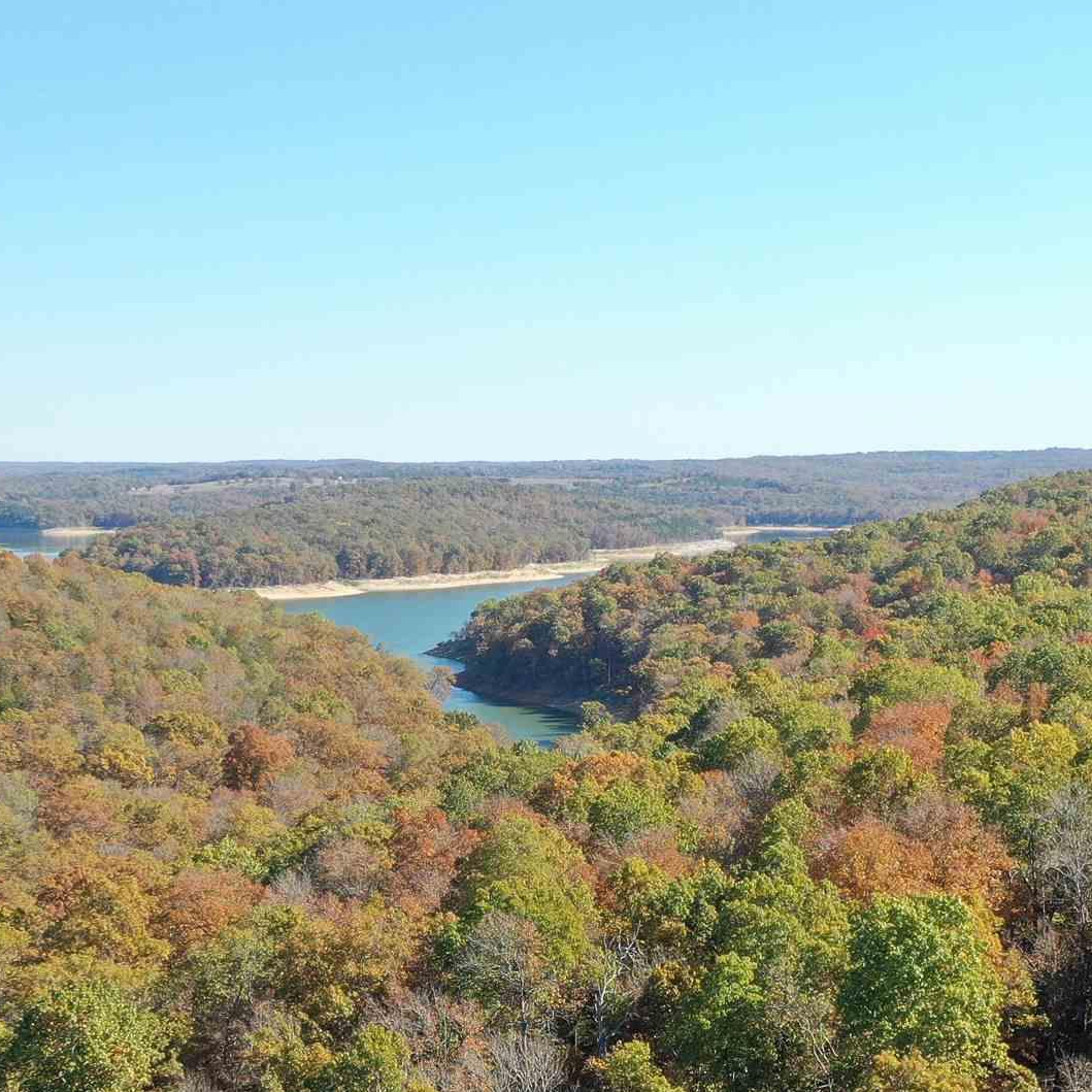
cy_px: 856
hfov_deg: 25.0
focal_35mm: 69
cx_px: 500
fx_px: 2463
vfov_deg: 24.6
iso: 100
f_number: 3.2
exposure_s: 1/30
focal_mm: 10.26
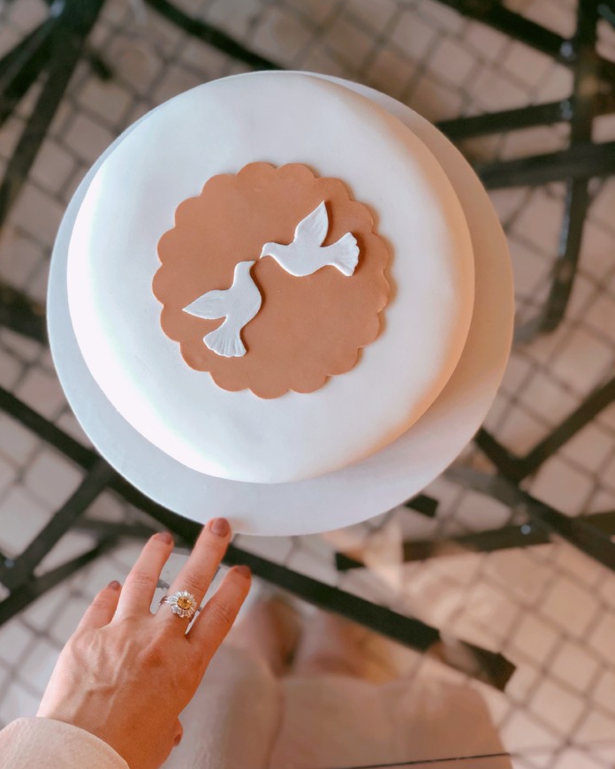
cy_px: 415
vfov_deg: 33.6
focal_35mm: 56
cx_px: 298
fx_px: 1274
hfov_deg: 27.1
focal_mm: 6
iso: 80
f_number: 2.4
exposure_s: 1/60
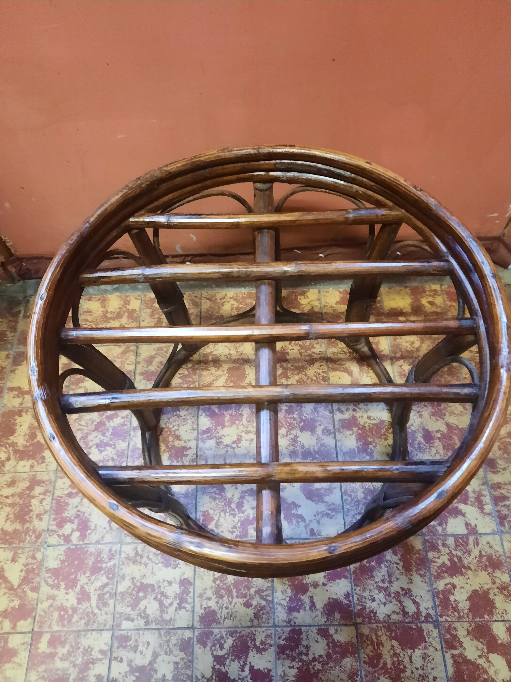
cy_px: 341
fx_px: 492
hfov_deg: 54.9
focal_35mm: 25
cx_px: 256
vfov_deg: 69.4
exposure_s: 1/25
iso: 500
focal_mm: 4.6
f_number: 2
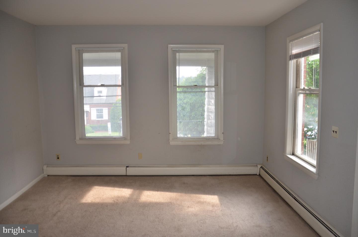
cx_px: 179
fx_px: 268
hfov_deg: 67.5
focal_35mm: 27
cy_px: 118
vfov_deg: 47.7
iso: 400
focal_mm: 18
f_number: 3.5
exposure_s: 1/125
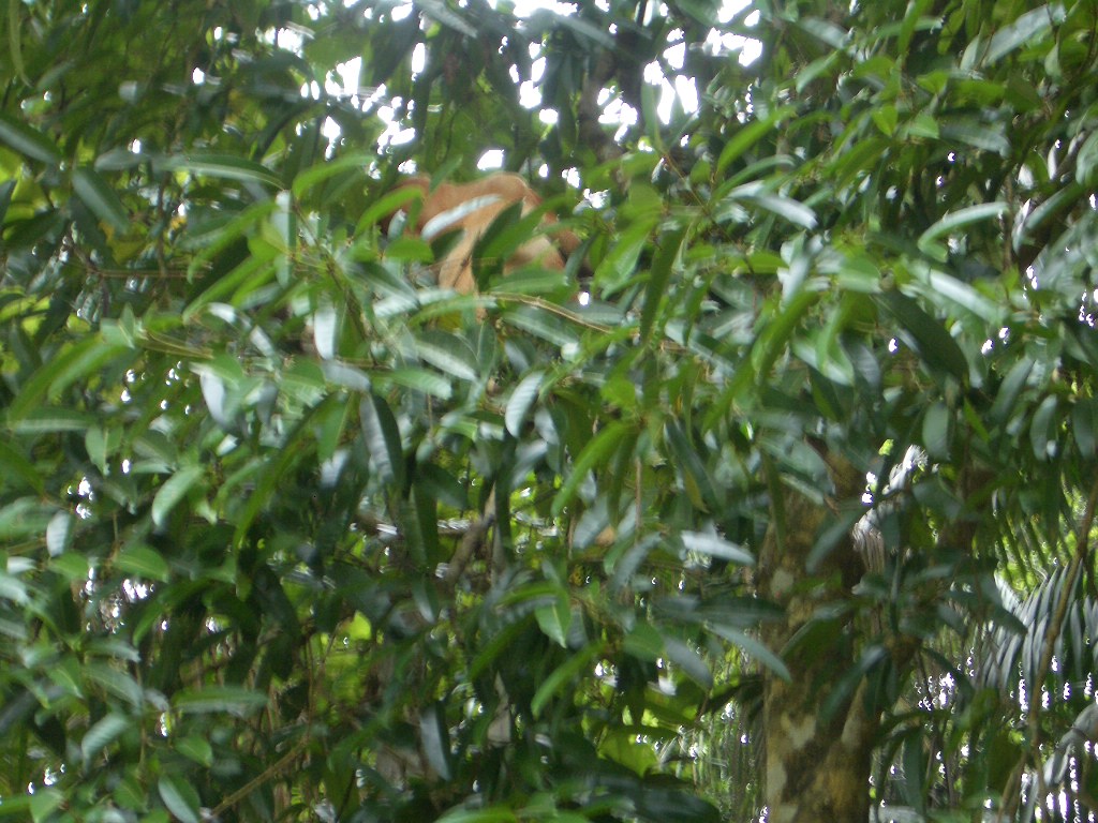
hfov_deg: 18.7
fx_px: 3331
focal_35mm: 105
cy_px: 412
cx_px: 549
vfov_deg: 14.1
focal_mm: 17.4
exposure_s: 1/20
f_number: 4.8
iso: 100
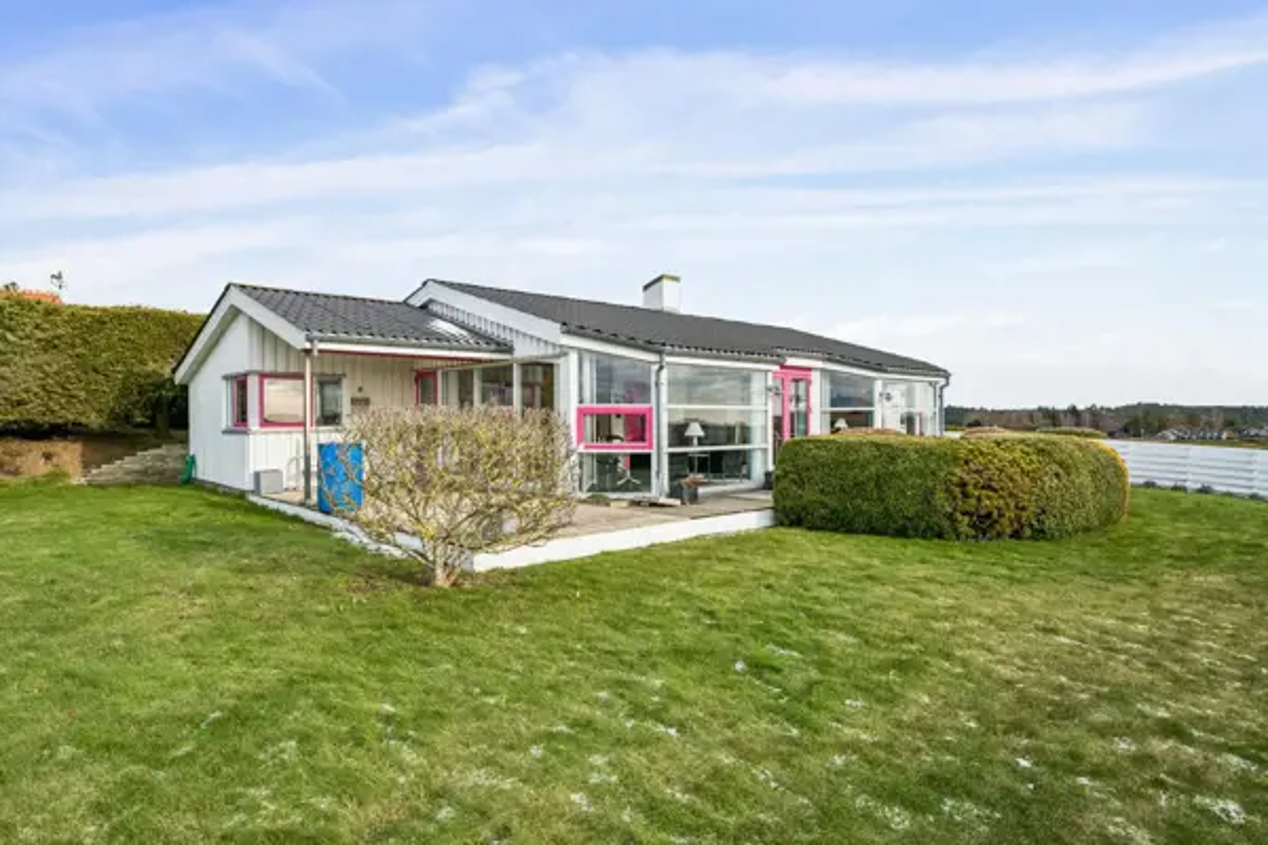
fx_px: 704
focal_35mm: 20
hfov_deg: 84.0
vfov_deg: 61.9
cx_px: 634
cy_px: 422
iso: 640
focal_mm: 20
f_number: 8
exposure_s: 1/1250
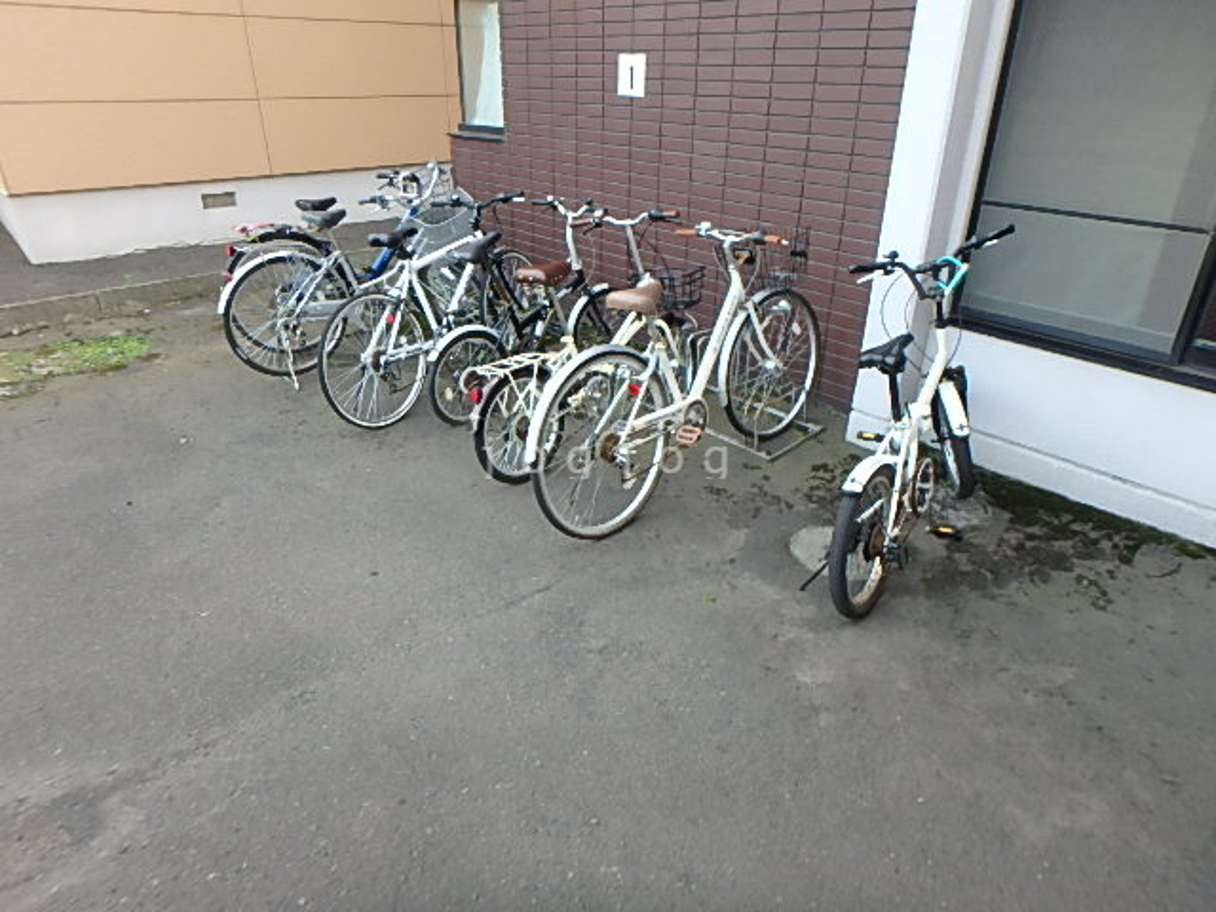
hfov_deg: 79.0
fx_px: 738
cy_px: 456
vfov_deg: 63.4
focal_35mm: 21
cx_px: 608
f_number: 3.5
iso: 200
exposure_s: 1/50
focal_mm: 3.7
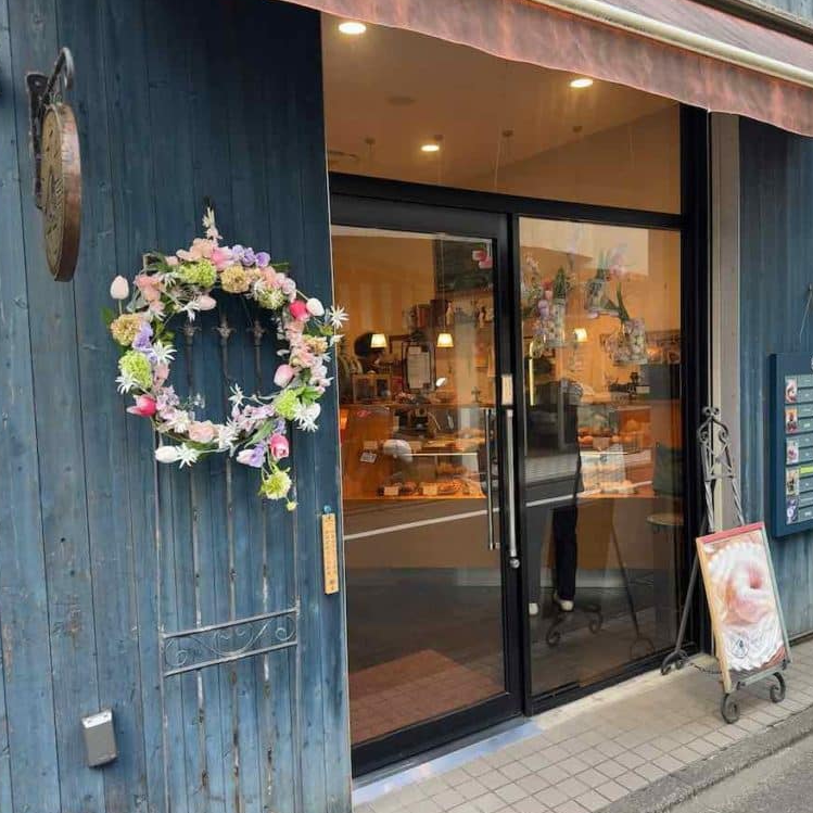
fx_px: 771
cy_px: 404
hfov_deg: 55.5
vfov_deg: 55.6
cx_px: 454
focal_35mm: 29
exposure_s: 1/121
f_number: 1.78
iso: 100
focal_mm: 6.76
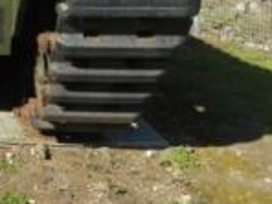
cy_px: -108
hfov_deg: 19.2
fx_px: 691
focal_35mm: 88
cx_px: -149
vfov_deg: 15.4
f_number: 6.3
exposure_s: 1/357
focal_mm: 4.6
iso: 160
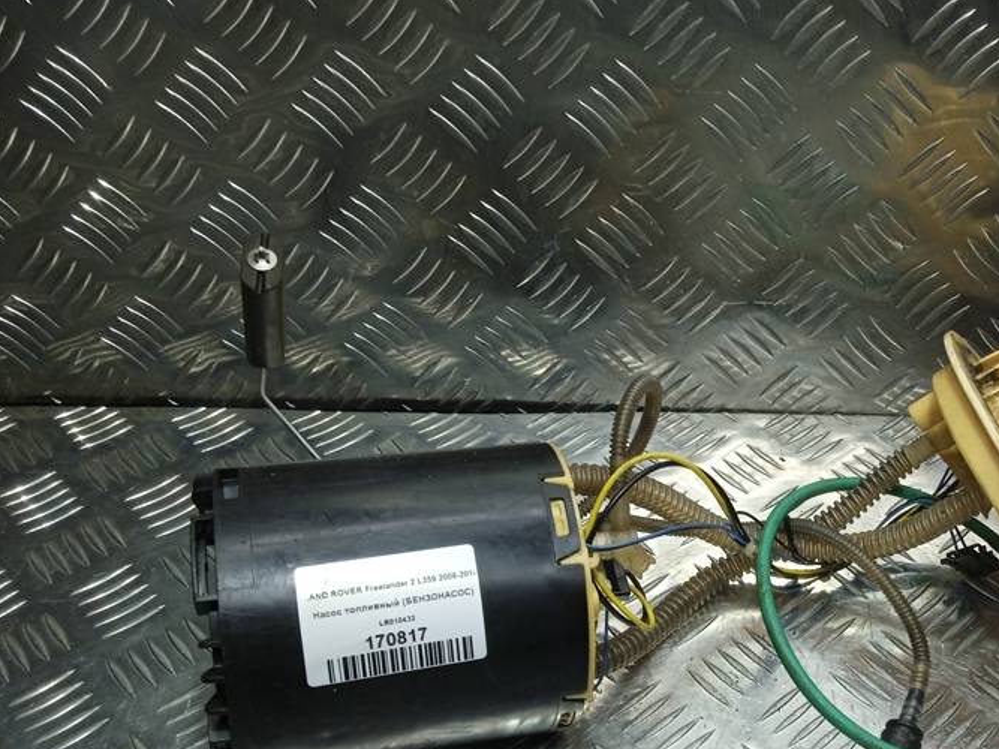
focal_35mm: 43
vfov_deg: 33.4
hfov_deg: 42.6
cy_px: 473
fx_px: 1241
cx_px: 740
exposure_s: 1/100
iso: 116
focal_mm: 3.43
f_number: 2.2
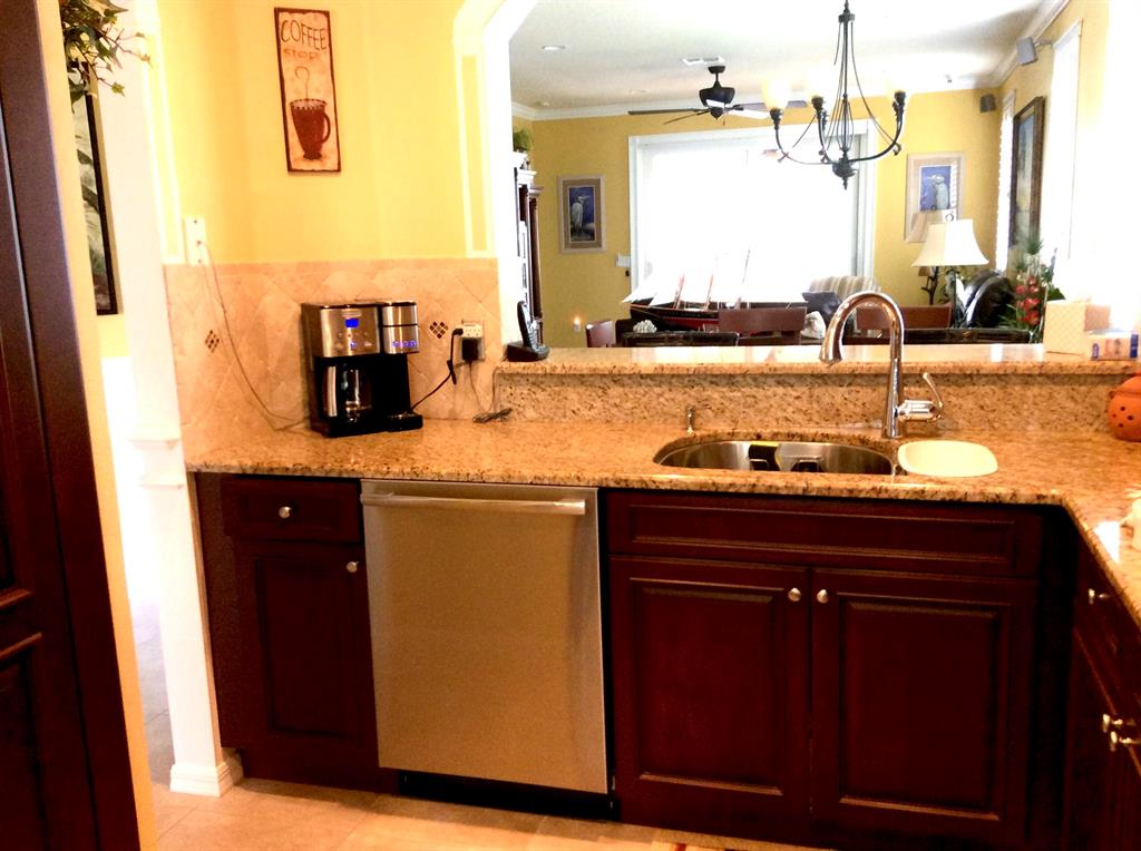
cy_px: 426
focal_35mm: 32
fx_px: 1053
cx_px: 570
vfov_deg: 44.0
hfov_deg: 56.9
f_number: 2.4
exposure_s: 1/24
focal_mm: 3.3
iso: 125
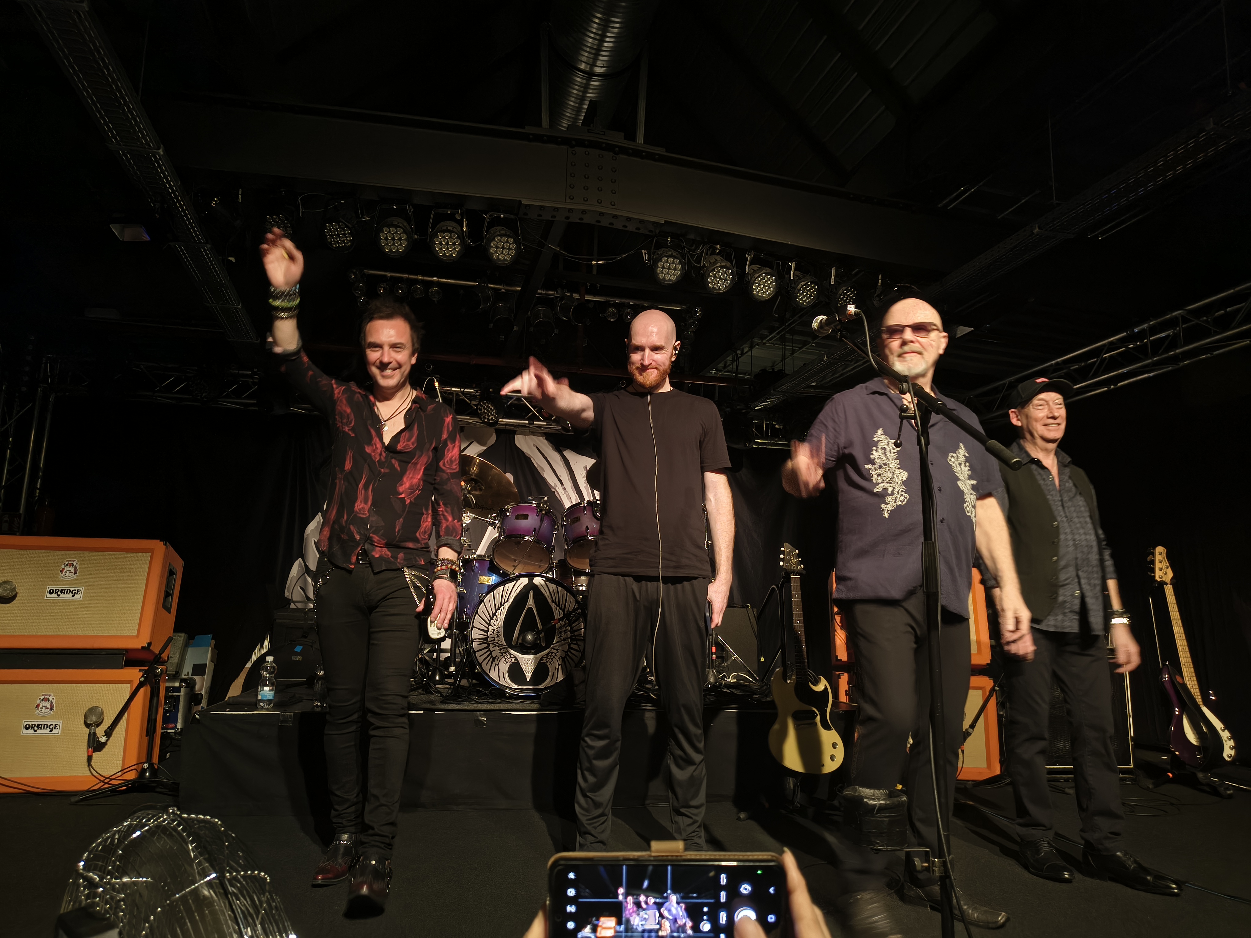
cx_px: 626
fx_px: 867
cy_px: 469
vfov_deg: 56.8
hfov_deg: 71.6
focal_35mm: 24
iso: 1427
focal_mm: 5.56
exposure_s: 1/33.3
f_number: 1.8
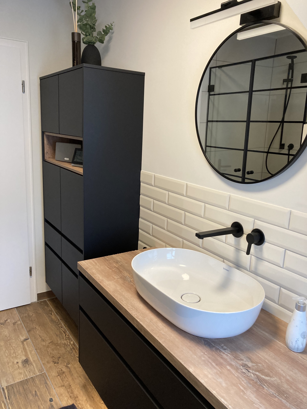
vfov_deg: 63.4
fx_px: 331
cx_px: 154
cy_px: 204
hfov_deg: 49.7
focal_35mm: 28
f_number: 1.8
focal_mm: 3.99
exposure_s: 1/50
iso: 125
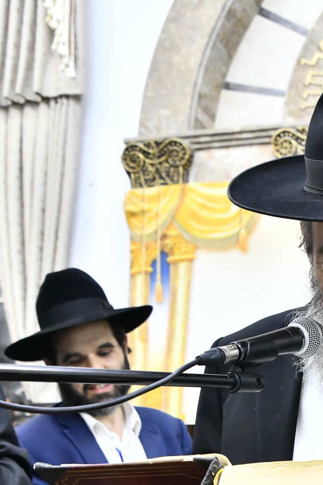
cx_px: 338
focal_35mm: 76
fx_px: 1023
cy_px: 484
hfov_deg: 17.4
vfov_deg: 25.4
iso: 2000
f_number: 5.6
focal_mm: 34
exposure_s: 1/125
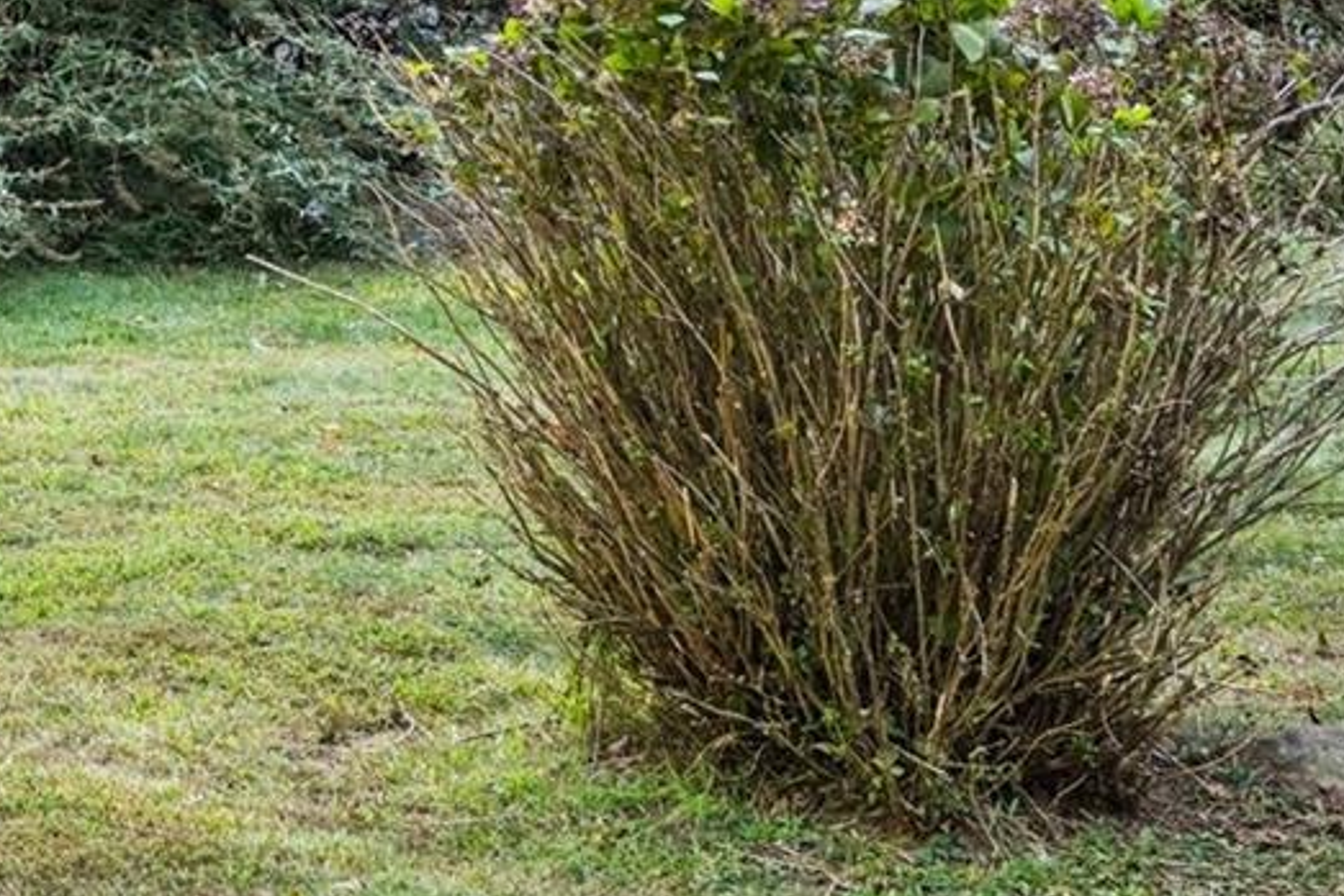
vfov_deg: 9.7
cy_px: -427
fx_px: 5116
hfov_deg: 13.7
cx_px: -902
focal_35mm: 137
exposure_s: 1/40
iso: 320
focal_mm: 35
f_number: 8
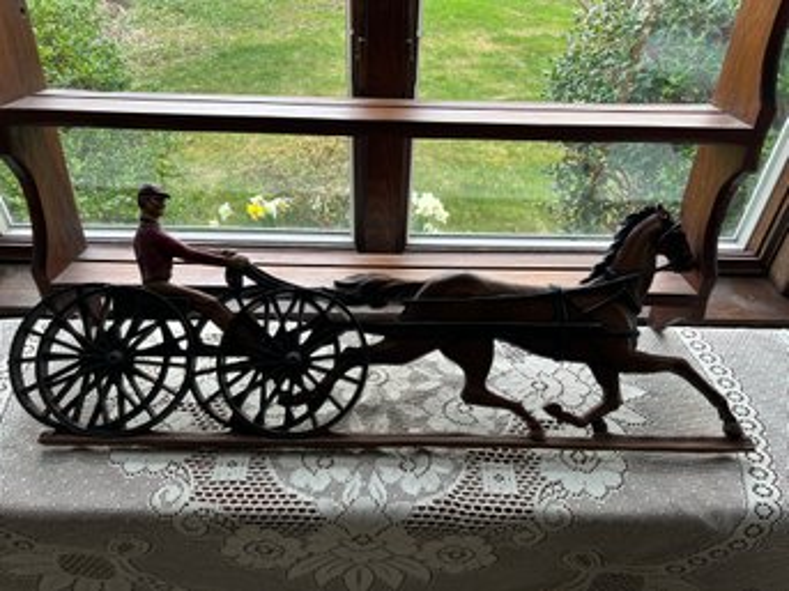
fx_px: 592
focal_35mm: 26
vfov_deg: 53.0
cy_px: 296
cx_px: 394
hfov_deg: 67.3
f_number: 1.5
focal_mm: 5.7
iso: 50
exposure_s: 1/121
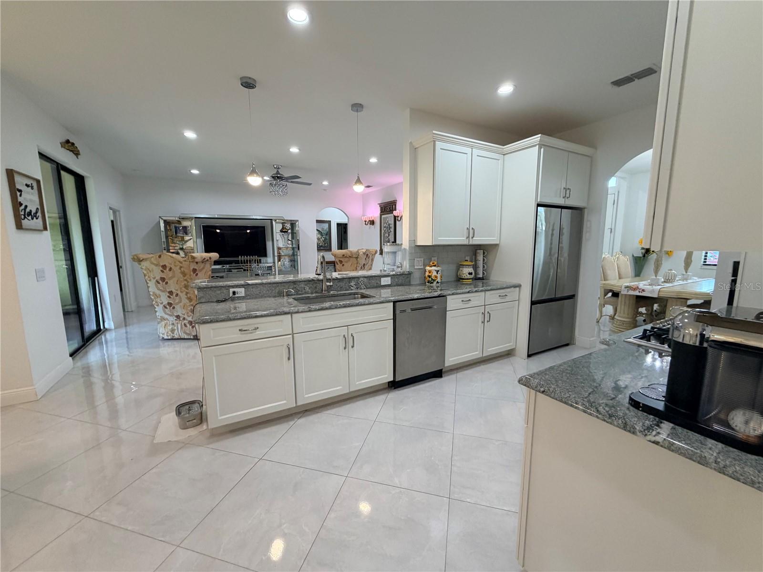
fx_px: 309
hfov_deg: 102.1
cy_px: 286
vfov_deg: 85.7
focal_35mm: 14
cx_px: 382
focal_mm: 2.22
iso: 250
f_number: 2.2
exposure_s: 1/120
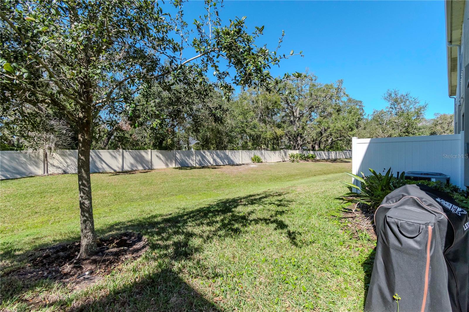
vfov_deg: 77.3
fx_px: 195
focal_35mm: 15
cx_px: 234
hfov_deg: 100.4
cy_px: 156
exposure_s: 1/1600
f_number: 8
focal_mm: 10
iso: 500
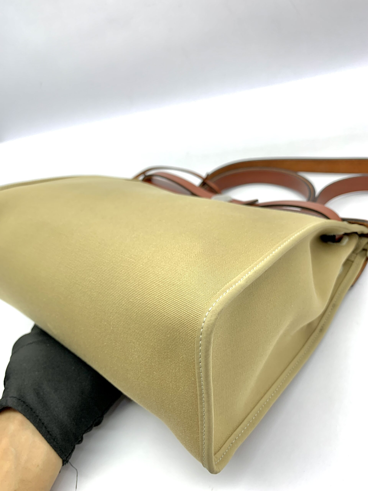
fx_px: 369
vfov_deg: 67.3
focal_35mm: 26
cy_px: 246
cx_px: 184
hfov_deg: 53.1
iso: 32
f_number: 1.8
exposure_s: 1/100
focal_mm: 4.25
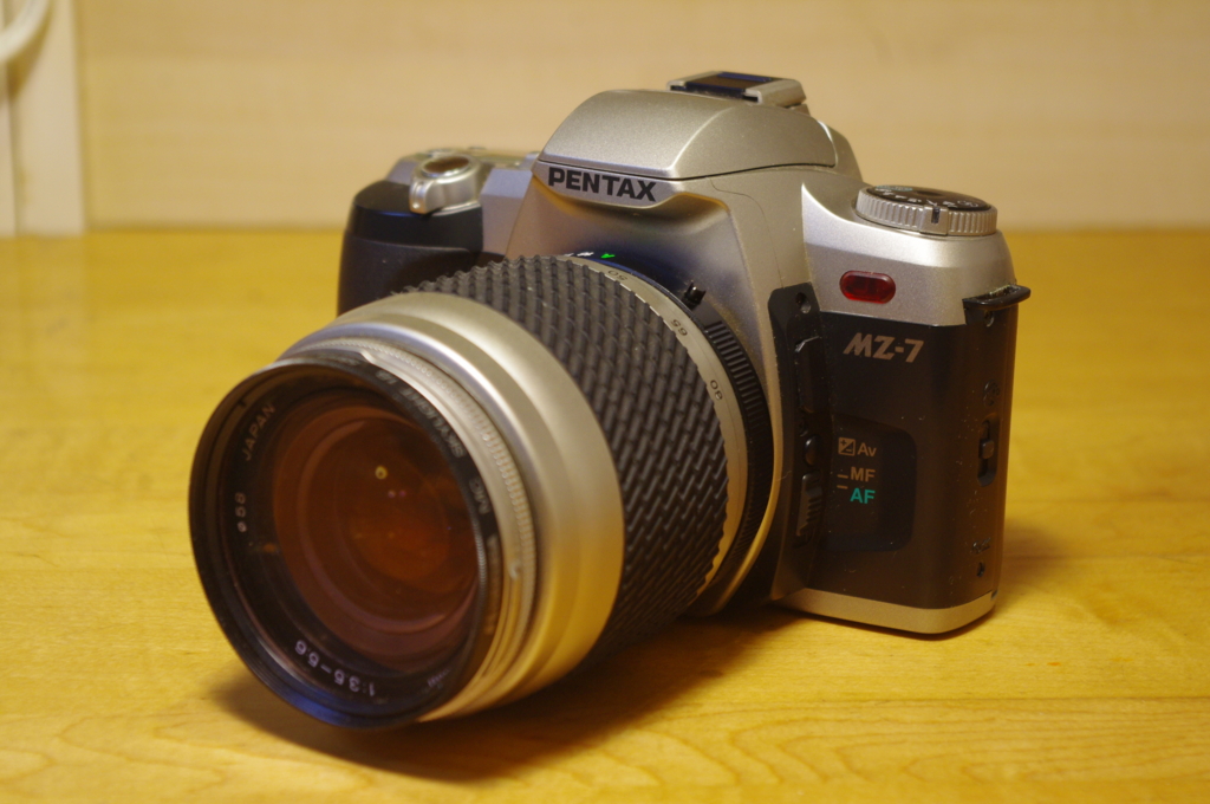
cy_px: 402
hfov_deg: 24.8
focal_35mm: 82
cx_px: 605
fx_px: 2753
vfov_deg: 16.6
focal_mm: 55
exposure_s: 1/25
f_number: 7.1
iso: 800
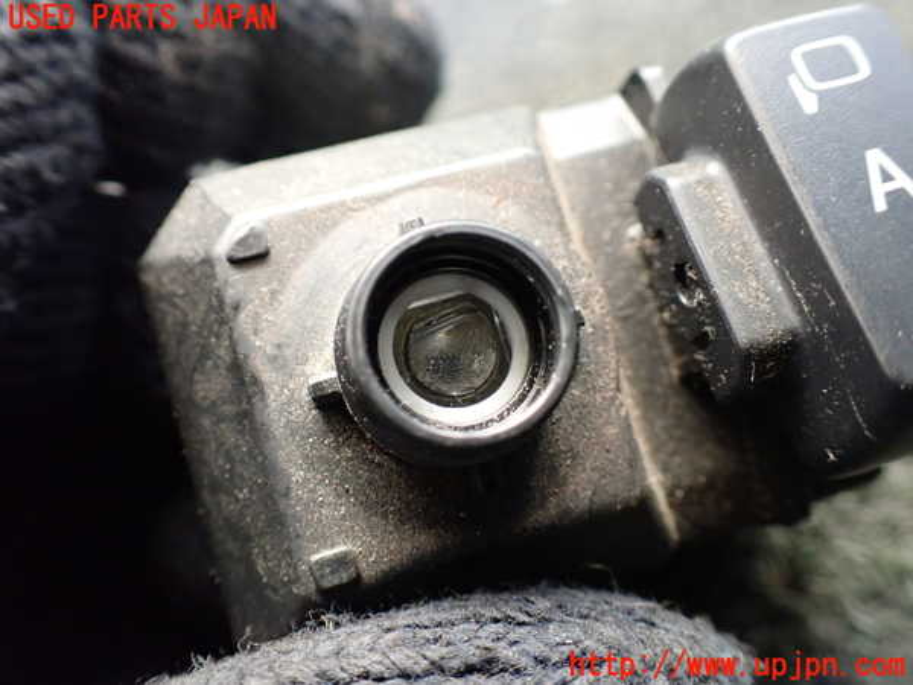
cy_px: 342
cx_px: 456
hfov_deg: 60.0
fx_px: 791
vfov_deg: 46.8
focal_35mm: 30
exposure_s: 1/50
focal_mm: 5.4
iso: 800
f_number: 2.3
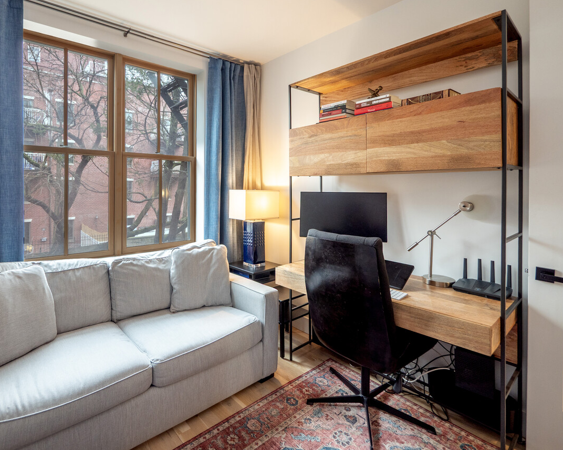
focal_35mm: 17
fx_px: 283
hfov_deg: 88.5
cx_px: 226
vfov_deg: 76.6
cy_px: 196
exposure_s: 1/125
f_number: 4
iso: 160
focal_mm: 7
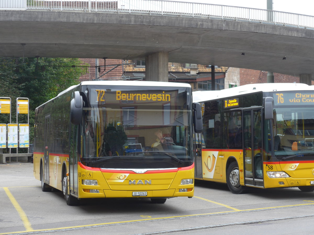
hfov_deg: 21.8
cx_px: 157
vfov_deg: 16.4
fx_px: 816
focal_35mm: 90
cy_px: 118
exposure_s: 1/80
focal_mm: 18
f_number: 4.6
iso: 80
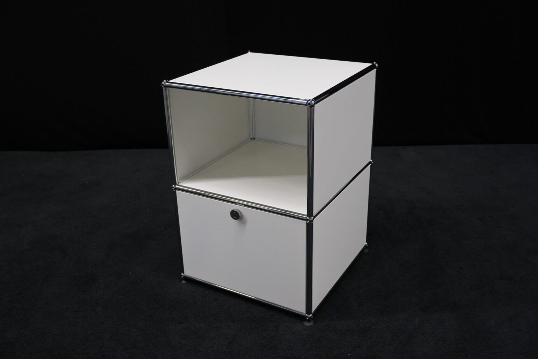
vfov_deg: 36.9
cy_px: 180
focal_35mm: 36
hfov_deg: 53.1
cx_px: 269
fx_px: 538
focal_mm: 36
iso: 4000
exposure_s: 1/160
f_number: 4
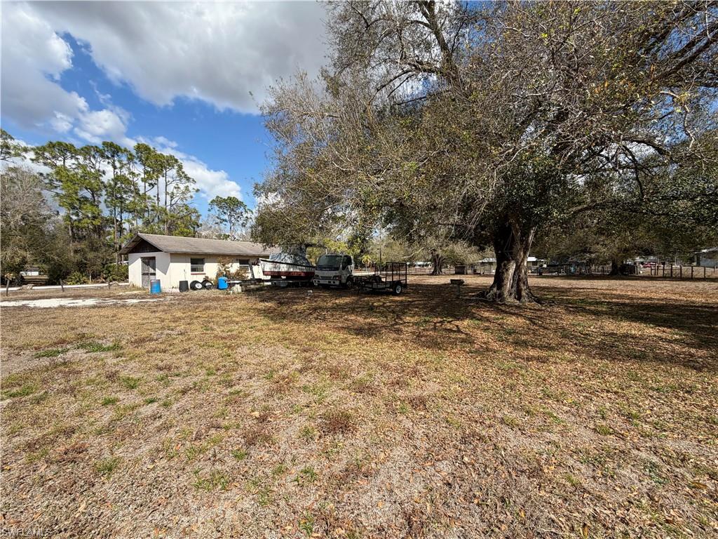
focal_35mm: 14
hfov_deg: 102.1
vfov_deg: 85.7
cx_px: 359
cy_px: 270
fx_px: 290
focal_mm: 2.22
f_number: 2.2
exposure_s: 1/770
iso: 25
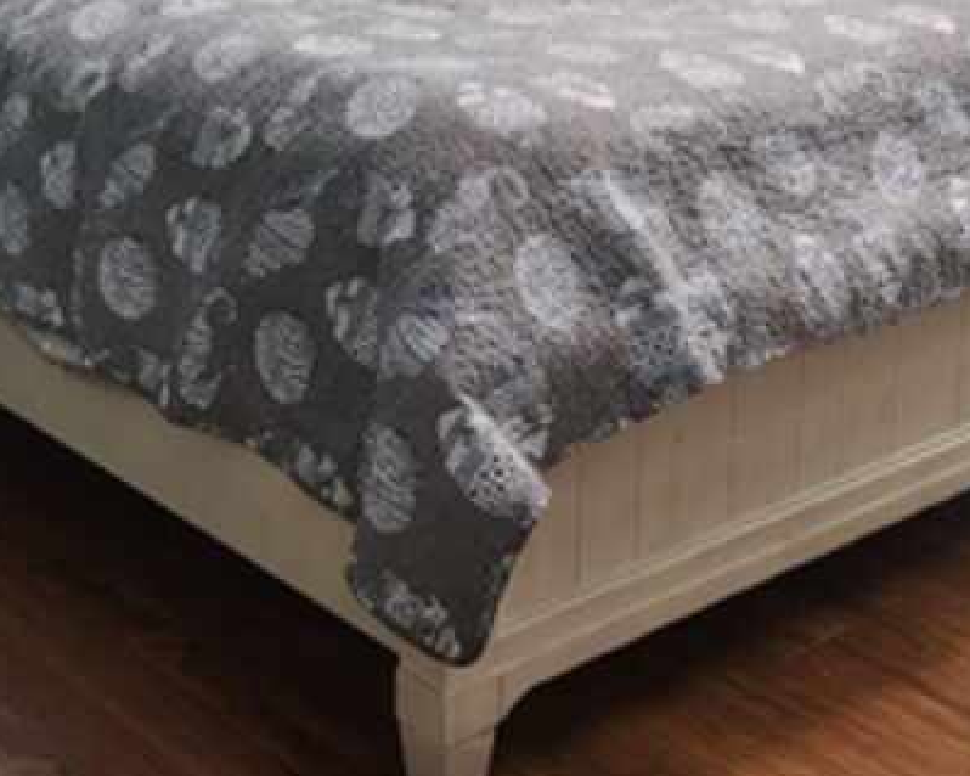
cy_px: 15
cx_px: 338
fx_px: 2066
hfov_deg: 26.3
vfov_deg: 20.6
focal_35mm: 72
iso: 640
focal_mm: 6.4
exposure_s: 1/120
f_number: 1.8
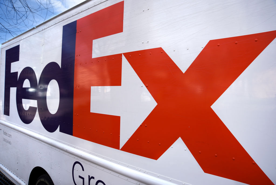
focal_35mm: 24
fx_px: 184
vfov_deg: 53.2
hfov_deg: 73.7
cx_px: 138
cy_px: 92
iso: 100
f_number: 7.1
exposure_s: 1/200
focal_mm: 24
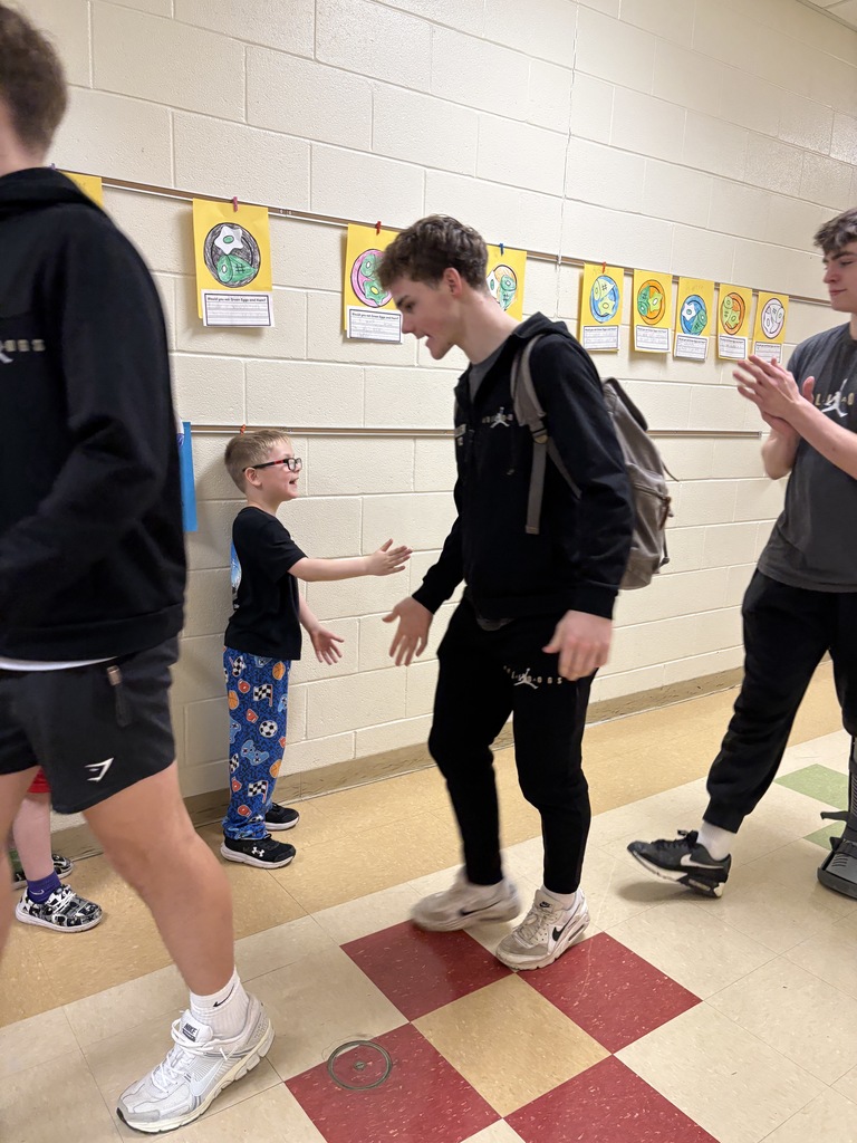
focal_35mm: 26
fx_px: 858
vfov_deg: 67.3
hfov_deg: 53.1
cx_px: 428
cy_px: 572
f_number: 1.6
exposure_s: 1/60
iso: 200
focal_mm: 5.96
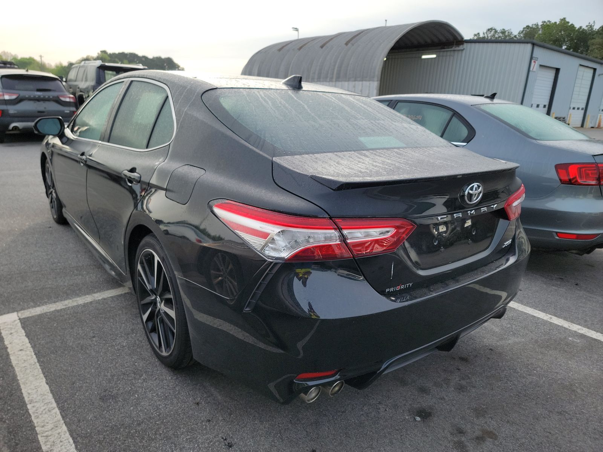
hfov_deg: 71.6
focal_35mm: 24
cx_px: 302
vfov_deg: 56.8
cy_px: 226
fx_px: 418
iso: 50
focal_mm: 6.7
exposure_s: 1/220
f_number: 1.8
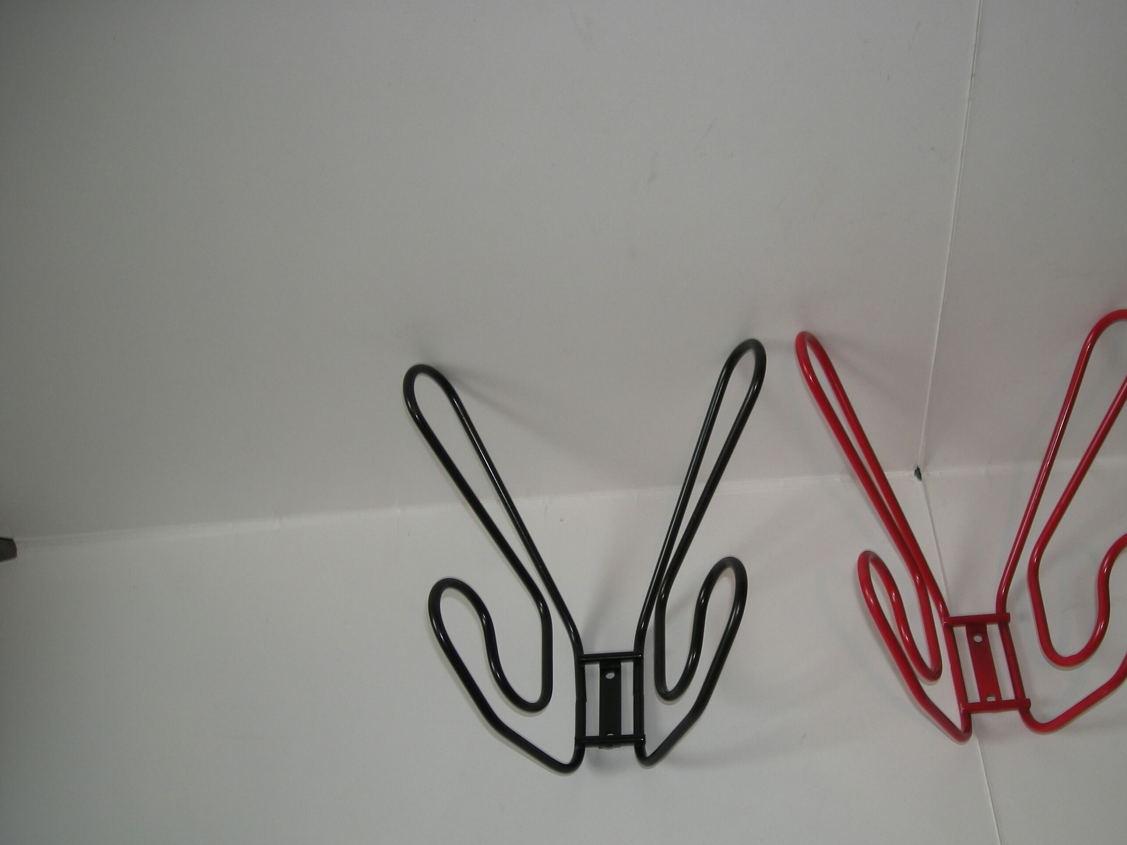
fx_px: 1367
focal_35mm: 42
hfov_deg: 44.6
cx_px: 675
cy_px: 492
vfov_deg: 34.3
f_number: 2.8
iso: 50
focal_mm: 5.7
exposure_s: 1/50.6
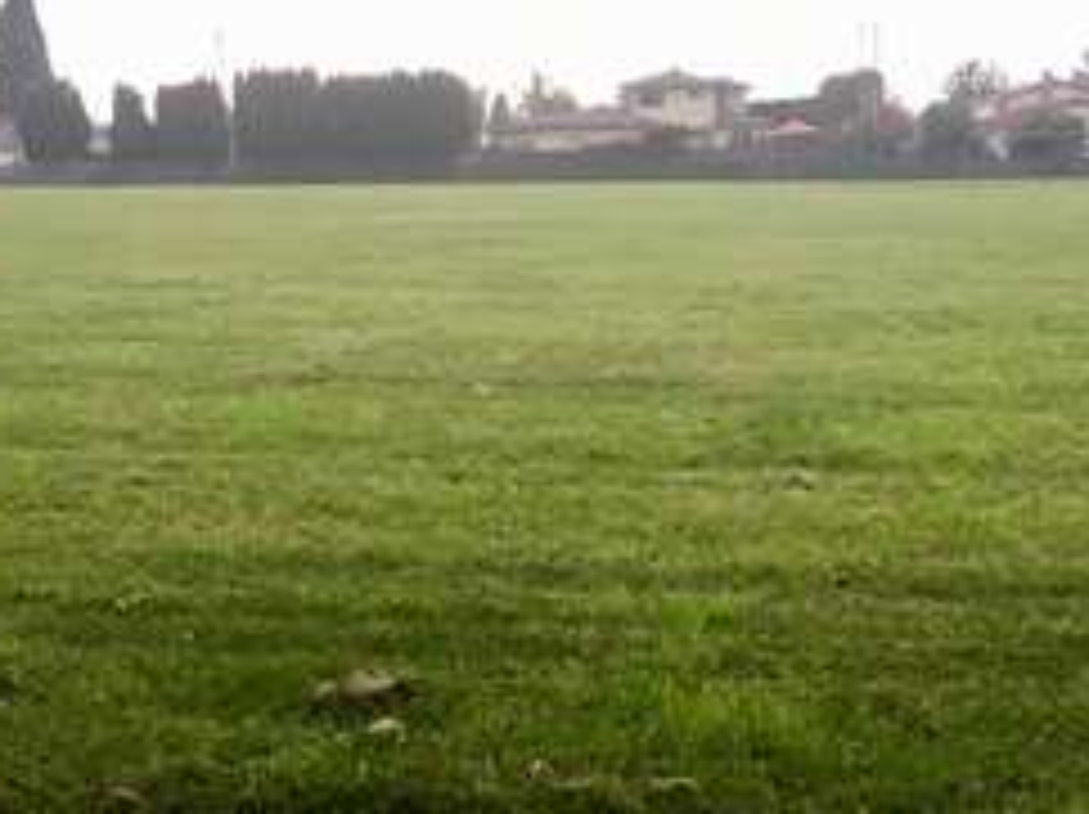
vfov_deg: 30.2
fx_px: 1509
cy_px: 373
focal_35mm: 48
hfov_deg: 39.7
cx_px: 554
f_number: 2.2
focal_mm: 4.15
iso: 64
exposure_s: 1/30
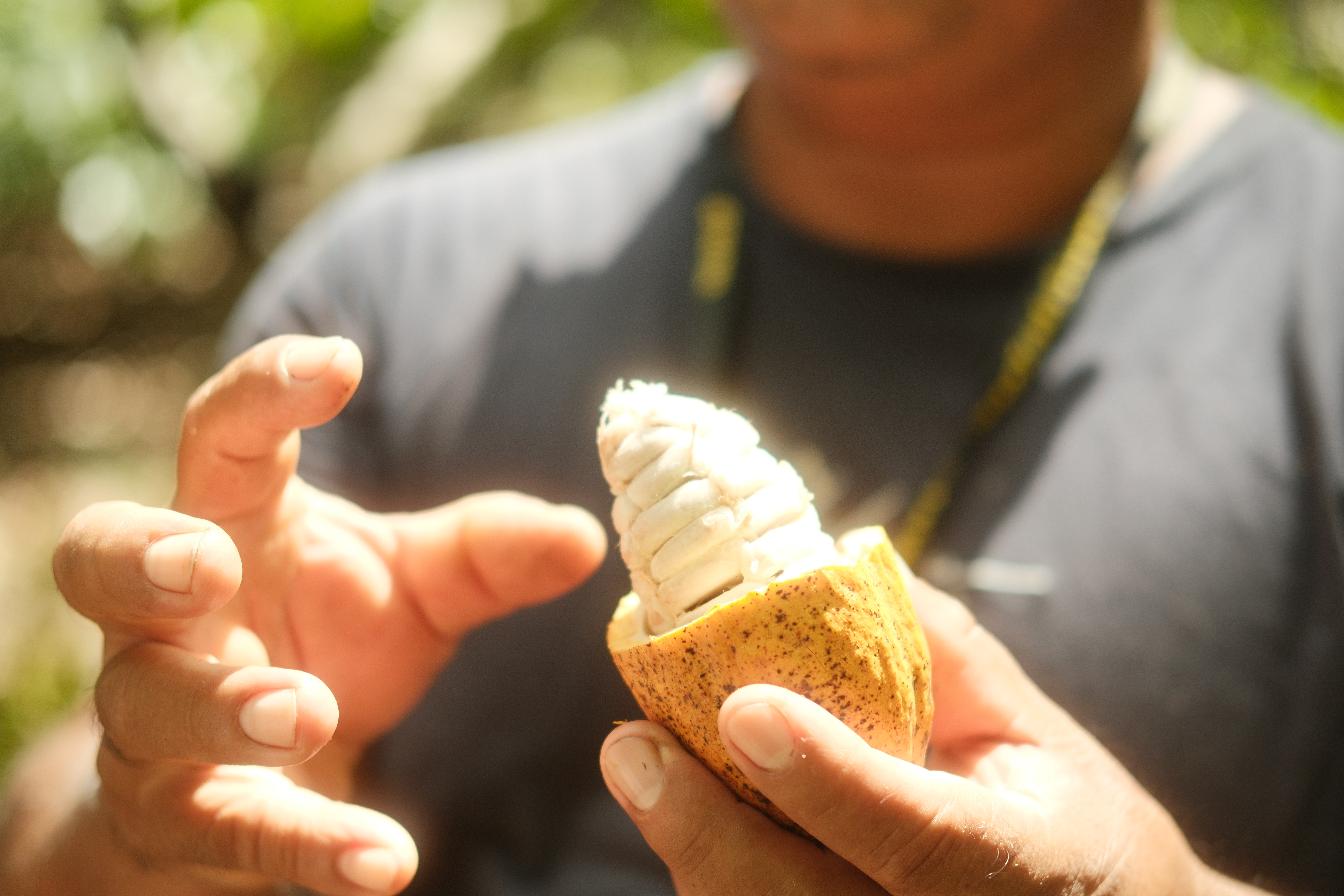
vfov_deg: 22.3
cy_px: 445
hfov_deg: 32.8
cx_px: 761
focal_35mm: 61
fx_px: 2277
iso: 500
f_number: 2
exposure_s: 1/2500
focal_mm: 35
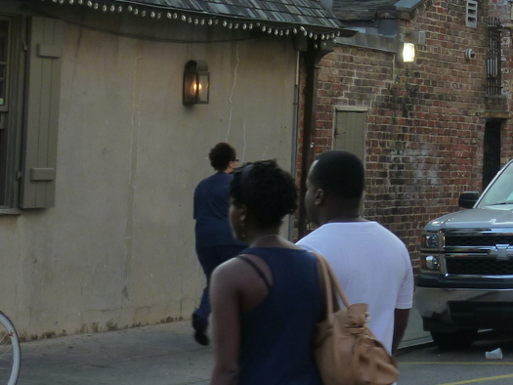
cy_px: -39
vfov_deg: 10.5
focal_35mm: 139
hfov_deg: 13.9
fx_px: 2060
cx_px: 535
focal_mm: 10.3
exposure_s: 1/60
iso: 125
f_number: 4.6
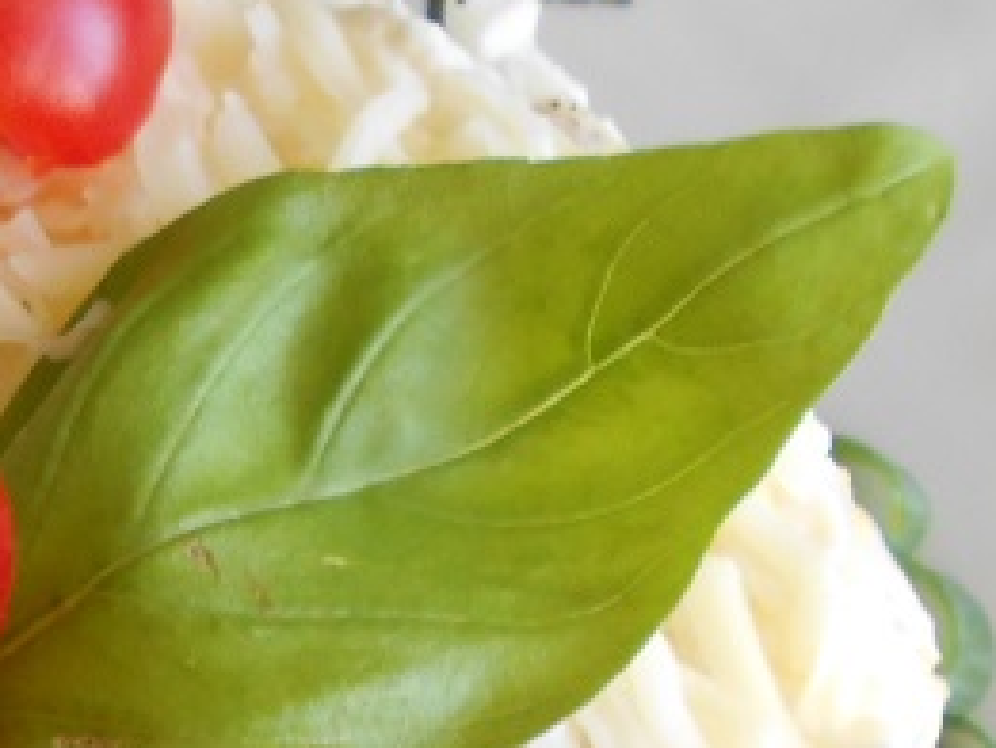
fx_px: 2936
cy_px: 1133
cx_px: -248
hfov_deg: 18.1
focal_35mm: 102
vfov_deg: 13.6
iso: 160
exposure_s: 1/30
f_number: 3.2
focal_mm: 4.6
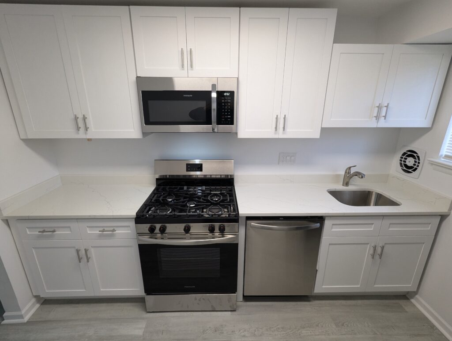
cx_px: 226
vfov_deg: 78.2
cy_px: 170
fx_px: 209
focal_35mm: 16
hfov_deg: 94.4
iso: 79
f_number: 2.2
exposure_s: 1/40
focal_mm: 2.35
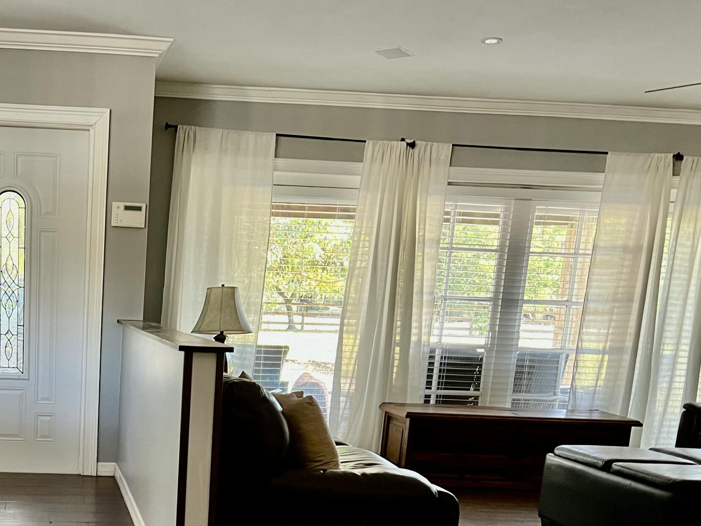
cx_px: 83
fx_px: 952
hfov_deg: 38.0
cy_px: 471
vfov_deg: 29.6
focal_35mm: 47
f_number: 1.5
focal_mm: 5.7
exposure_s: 1/60
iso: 200
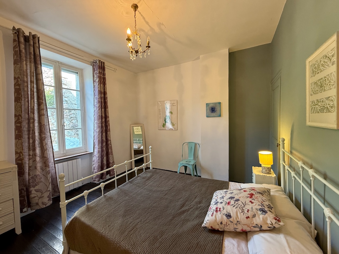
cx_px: 170
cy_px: 127
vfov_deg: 85.7
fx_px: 137
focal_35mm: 14
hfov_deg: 102.1
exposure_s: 1/50
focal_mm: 2.22
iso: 200
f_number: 2.2
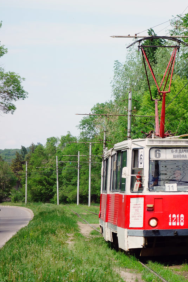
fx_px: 1143
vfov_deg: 14.1
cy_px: 141
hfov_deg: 9.3
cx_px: 192
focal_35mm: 146
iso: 125
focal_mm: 35.96
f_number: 5.6
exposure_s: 1/500
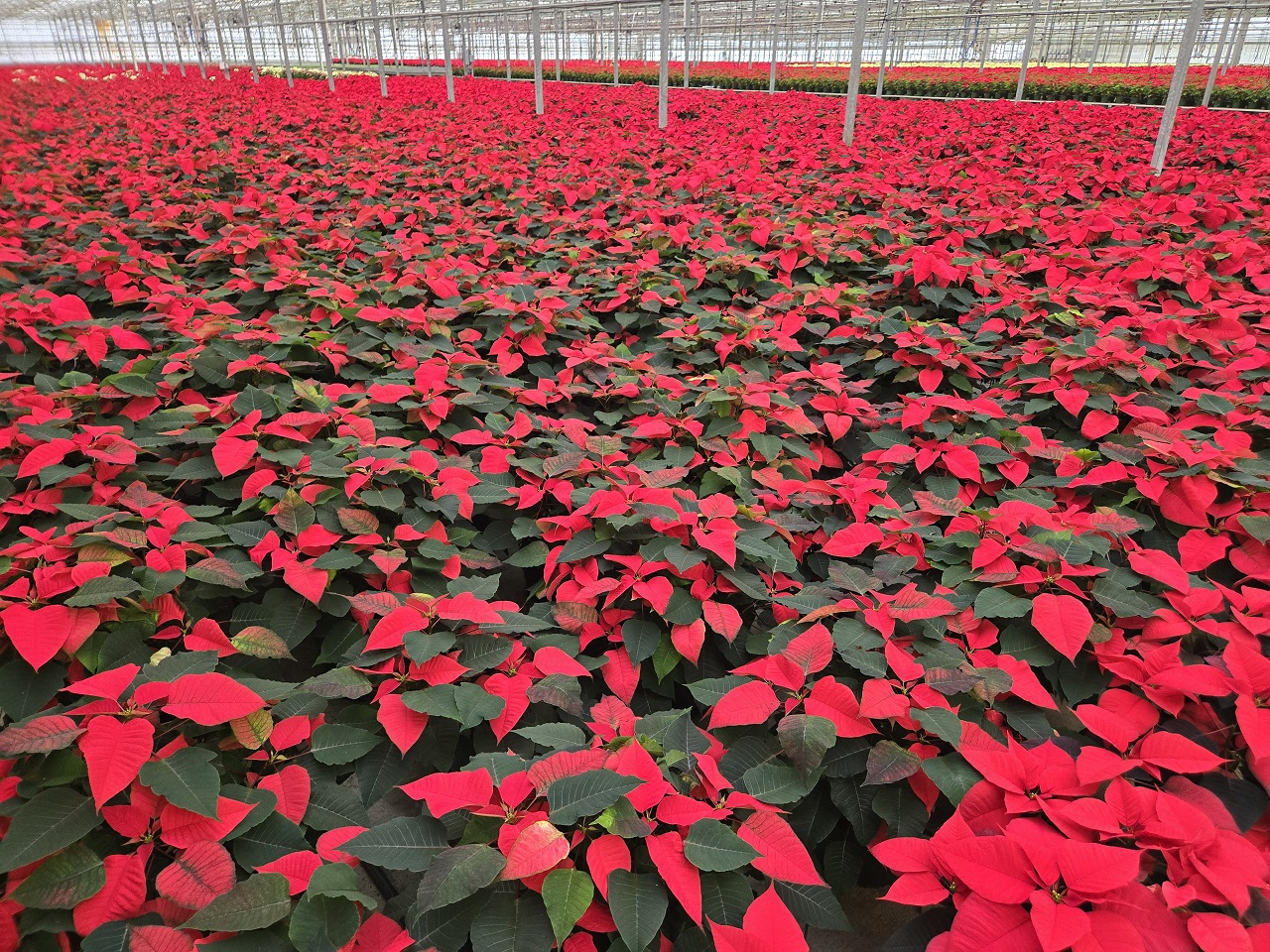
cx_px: 635
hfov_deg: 73.9
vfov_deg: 58.9
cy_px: 476
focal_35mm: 23
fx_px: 844
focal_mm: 5.4
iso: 400
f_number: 1.8
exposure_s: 1/120
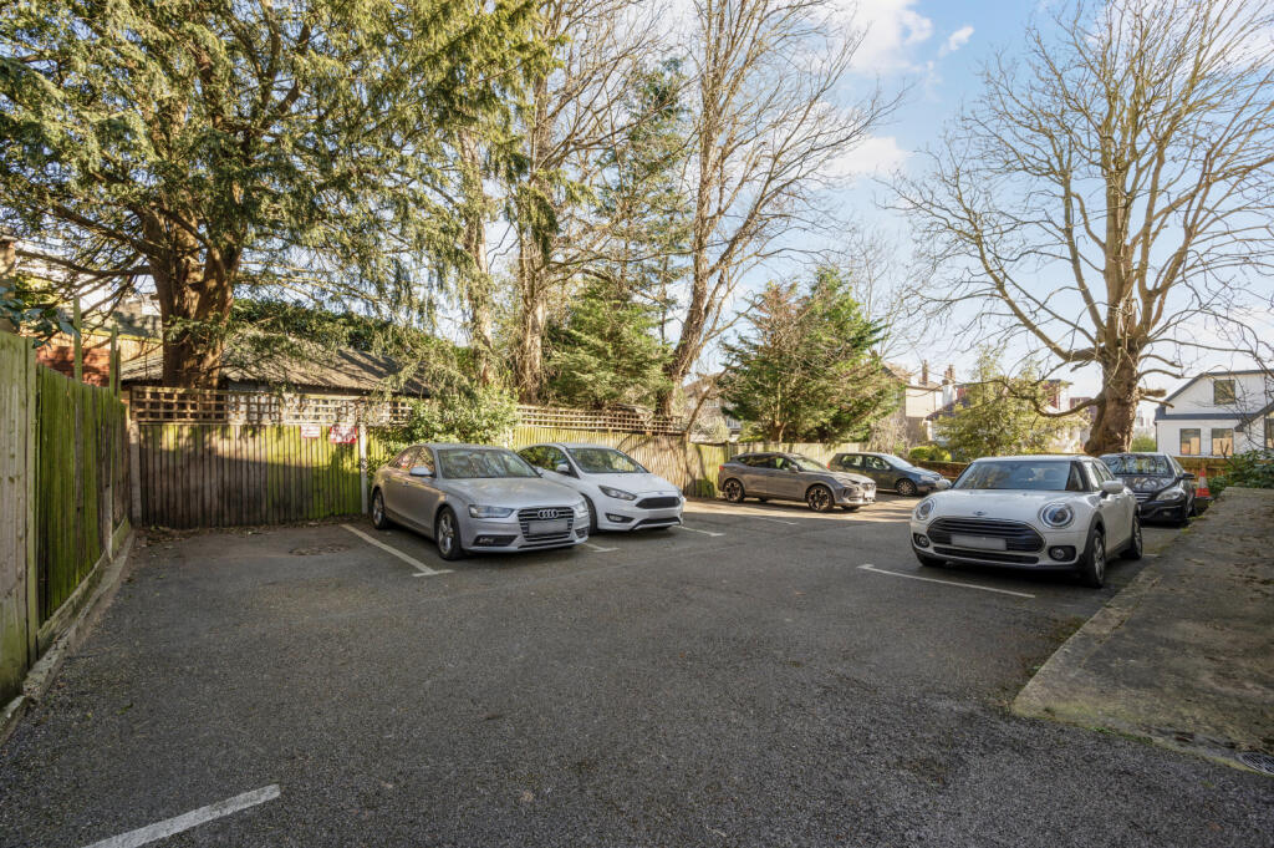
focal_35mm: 15
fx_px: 530
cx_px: 637
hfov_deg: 100.4
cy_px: 424
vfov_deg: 77.2
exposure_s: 1/100
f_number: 8
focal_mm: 15
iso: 200
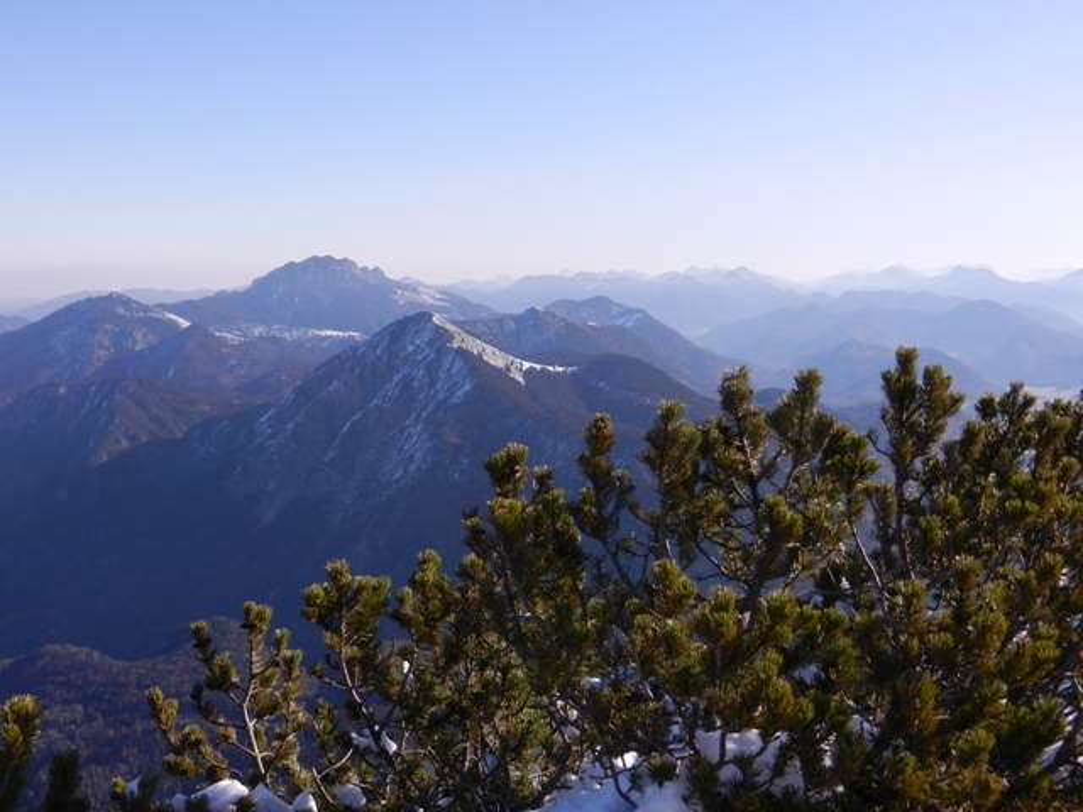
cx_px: 542
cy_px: 406
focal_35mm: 45
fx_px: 1408
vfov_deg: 32.2
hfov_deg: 42.1
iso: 160
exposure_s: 1/1250
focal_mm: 8.2
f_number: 4.2
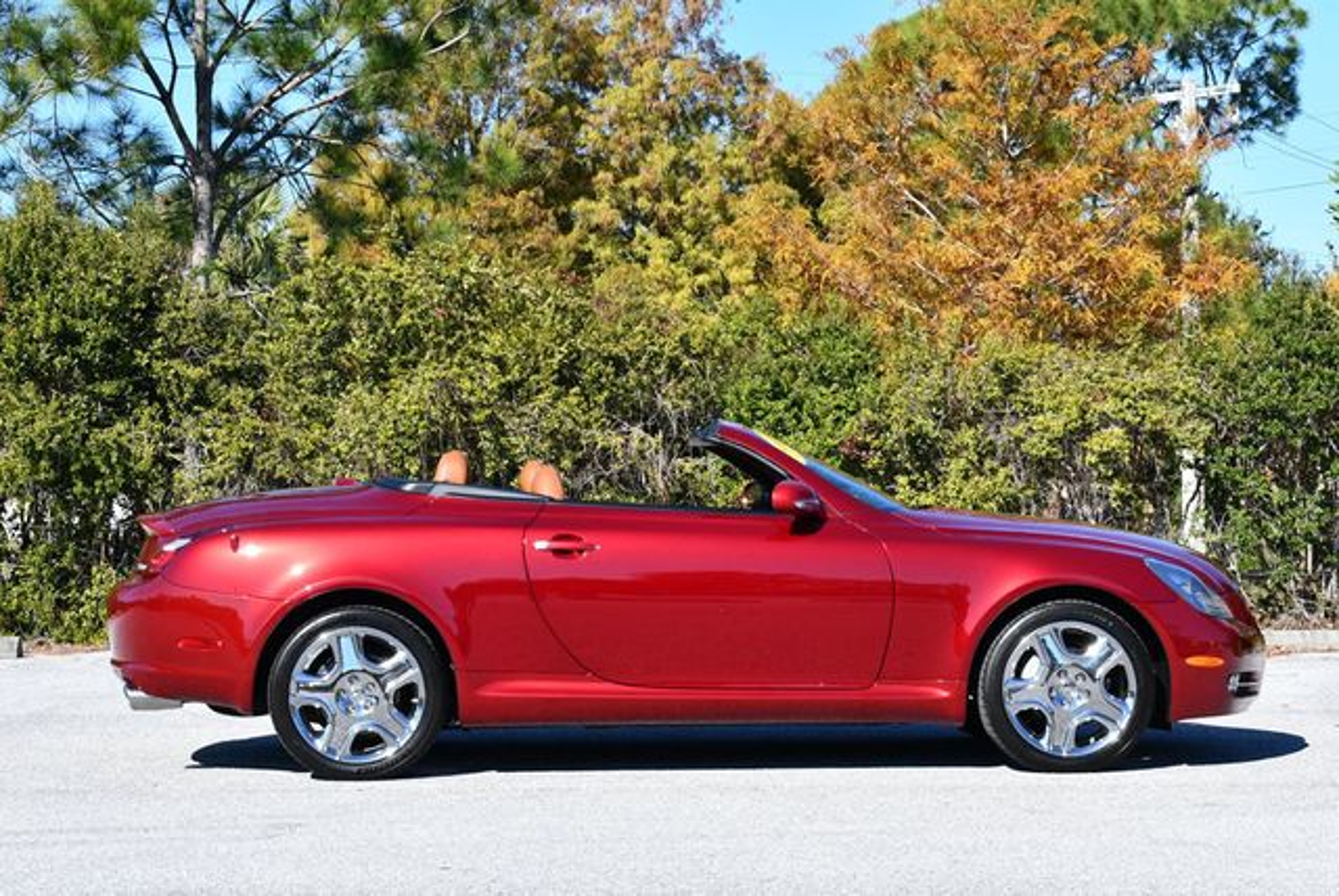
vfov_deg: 15.2
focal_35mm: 90
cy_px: 448
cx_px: 670
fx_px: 3350
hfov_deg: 22.6
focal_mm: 45
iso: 125
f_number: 8
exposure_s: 1/250
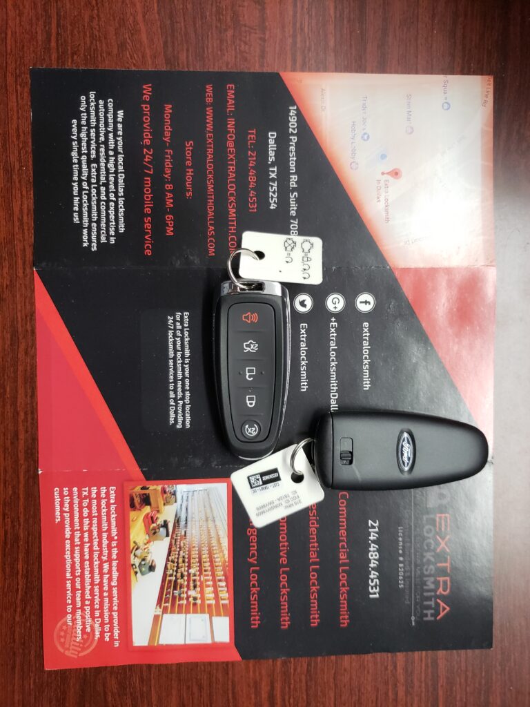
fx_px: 531
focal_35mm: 26
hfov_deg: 53.1
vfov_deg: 67.3
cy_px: 354
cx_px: 265
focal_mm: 4.3
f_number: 1.5
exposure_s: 1/60
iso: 250
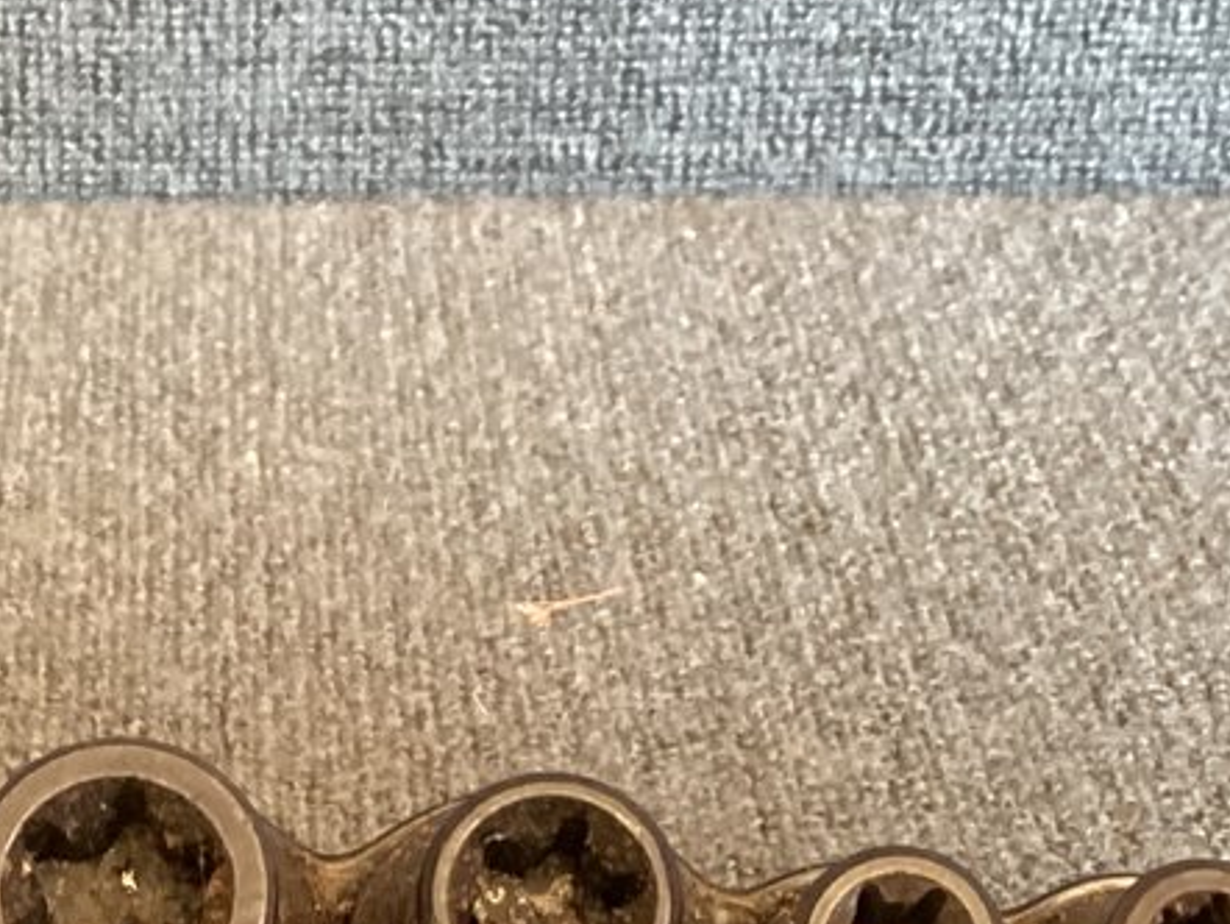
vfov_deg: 13.4
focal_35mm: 106
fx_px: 3769
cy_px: 1226
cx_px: 179
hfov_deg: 18.3
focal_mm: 3.3
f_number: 2.4
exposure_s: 1/33
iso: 400
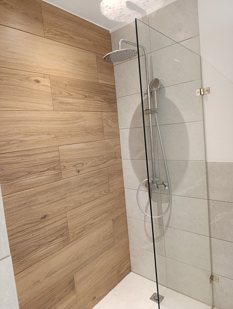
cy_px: 154
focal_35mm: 23
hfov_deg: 59.0
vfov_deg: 73.8
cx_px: 116
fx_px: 206
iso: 1250
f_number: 1.6
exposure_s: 1/50
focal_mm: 6.14
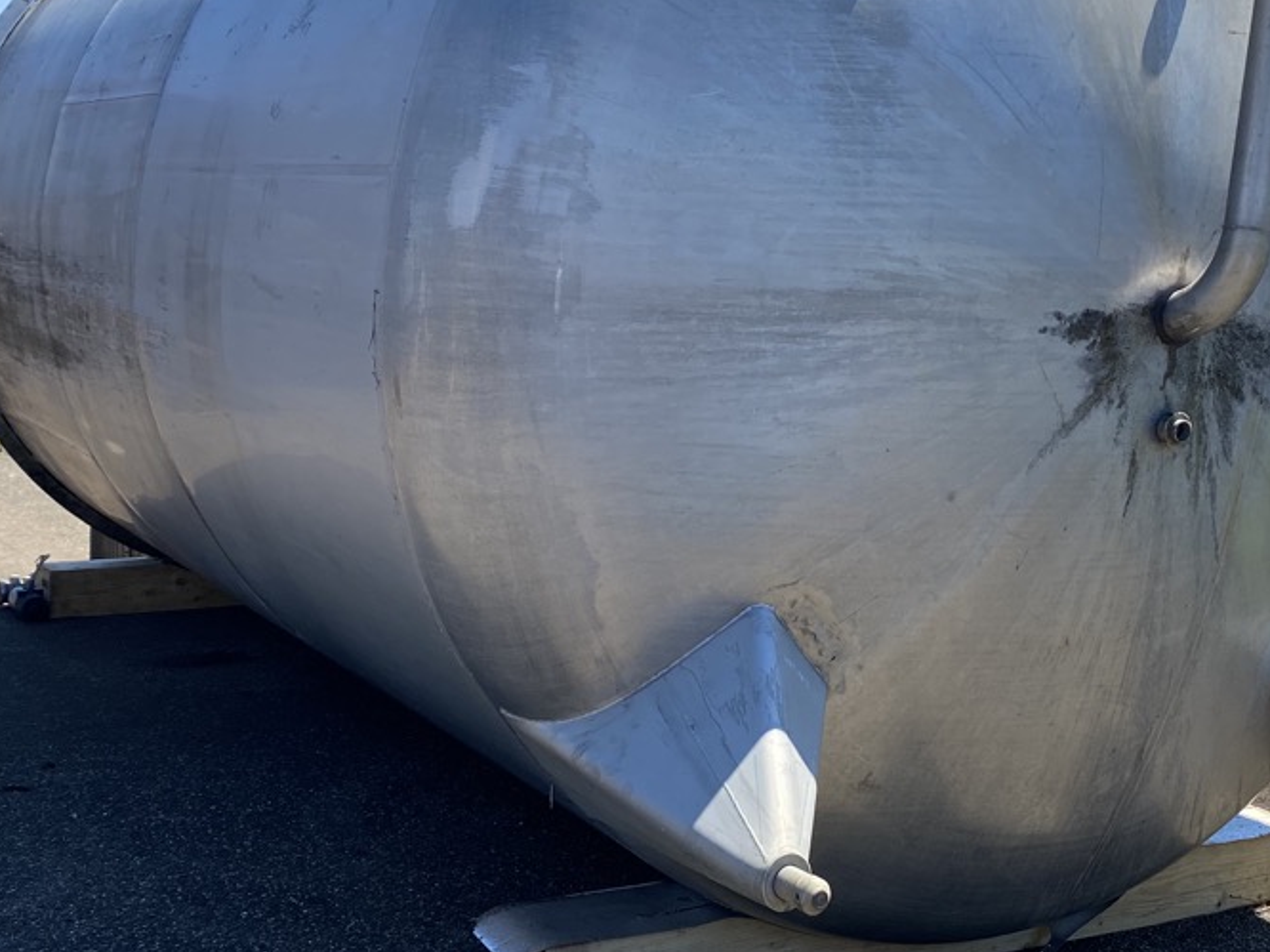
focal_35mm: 50
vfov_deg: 29.0
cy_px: 347
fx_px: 1834
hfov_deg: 38.1
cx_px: 753
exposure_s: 1/1927
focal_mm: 4.25
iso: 32
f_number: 1.8
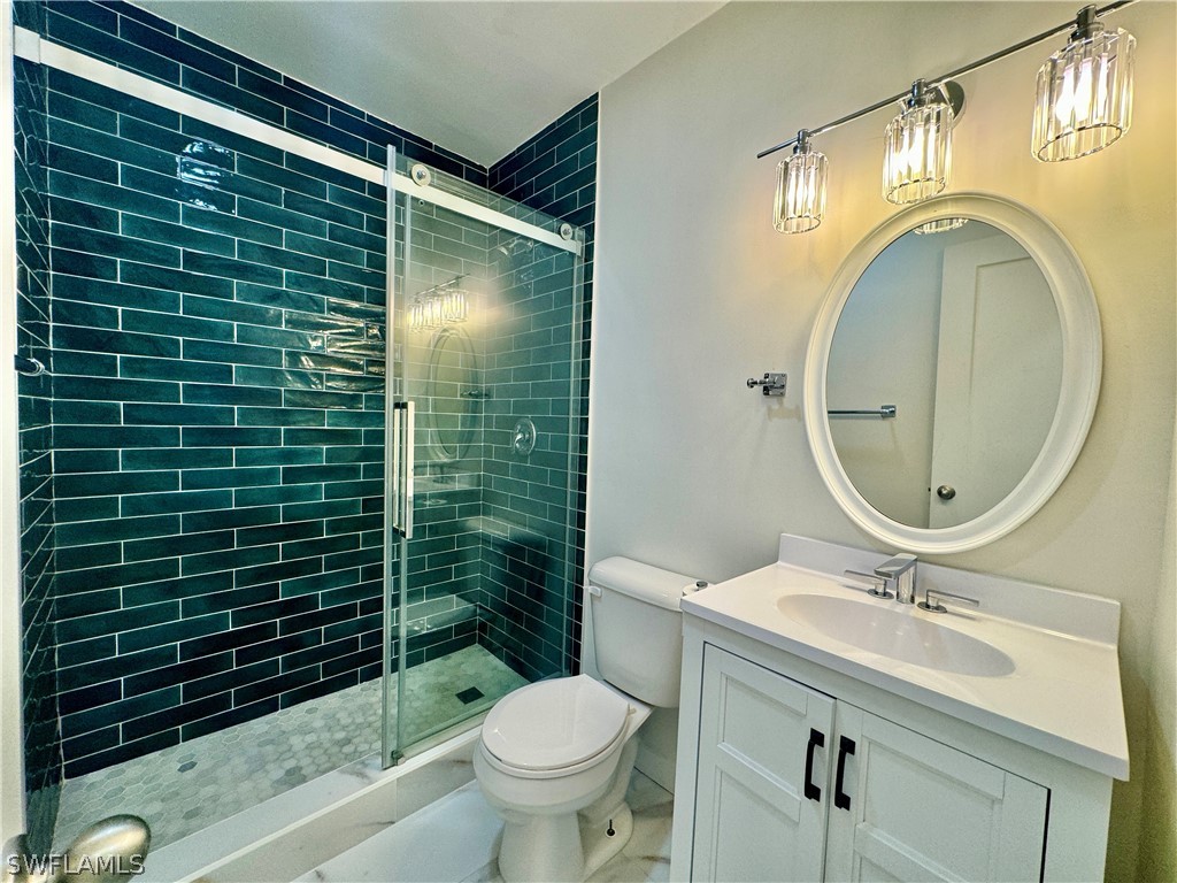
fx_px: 476
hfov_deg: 102.1
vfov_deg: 85.7
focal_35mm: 14
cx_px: 588
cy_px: 442
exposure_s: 1/120
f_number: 2.2
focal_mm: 2.22
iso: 100
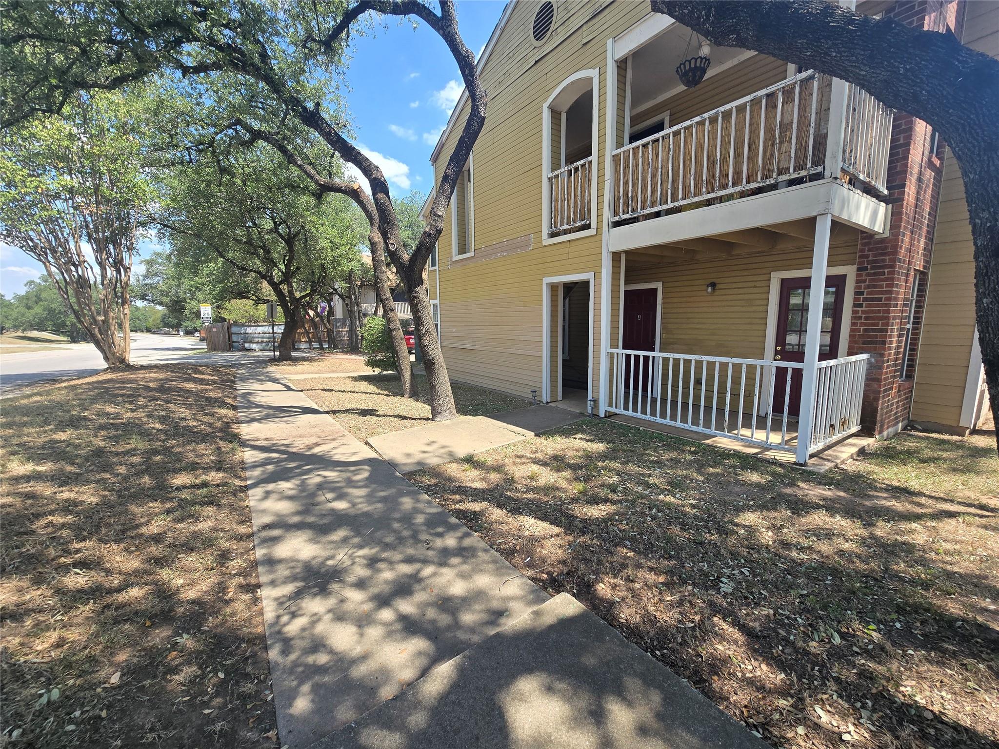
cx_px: 500
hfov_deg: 106.2
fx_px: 375
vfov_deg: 89.9
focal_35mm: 13
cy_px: 374
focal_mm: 2.2
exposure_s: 1/809
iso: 50
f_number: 2.2
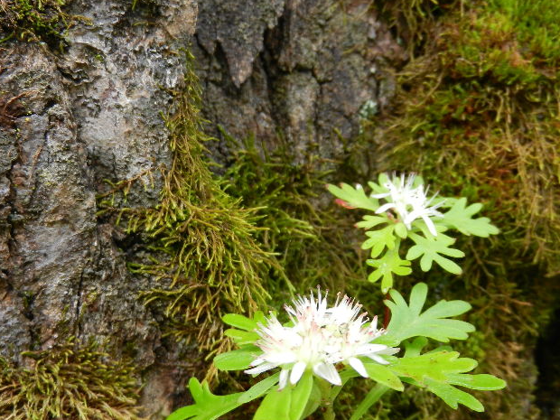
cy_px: 231
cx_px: 343
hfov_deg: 38.7
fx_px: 793
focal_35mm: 49
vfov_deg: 29.7
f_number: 4
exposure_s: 1/60
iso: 160
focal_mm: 6.9
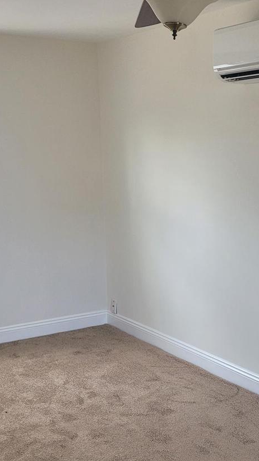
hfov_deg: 22.4
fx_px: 647
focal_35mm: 53
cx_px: 196
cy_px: 286
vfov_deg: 38.9
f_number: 1.8
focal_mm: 5.4
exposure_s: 1/120
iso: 160
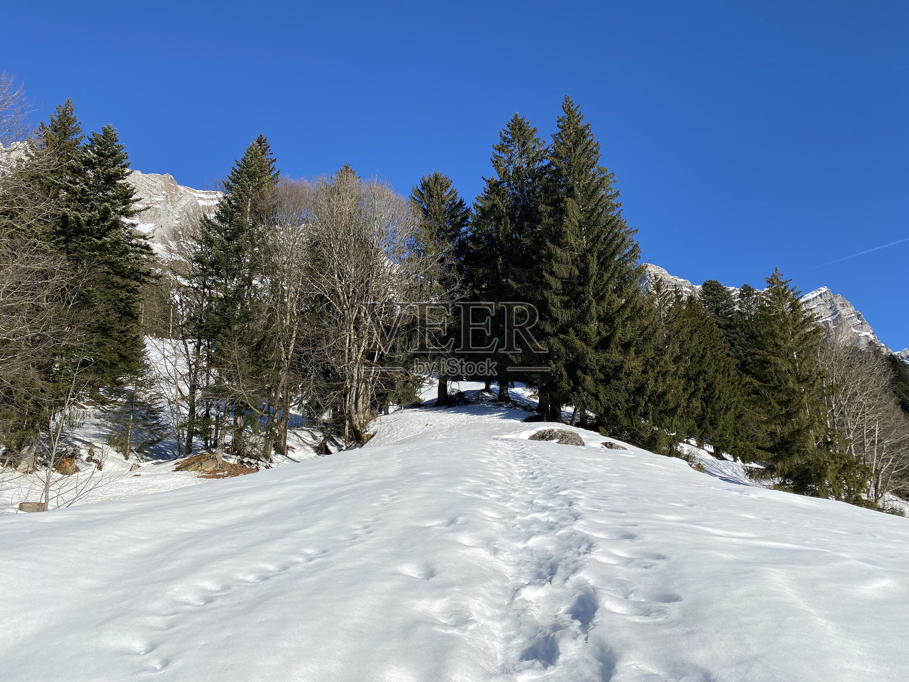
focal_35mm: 26
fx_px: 683
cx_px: 454
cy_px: 341
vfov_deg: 53.1
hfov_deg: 67.3
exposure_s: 1/5025
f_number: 1.8
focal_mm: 4.25
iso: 32
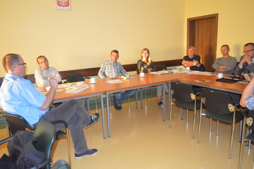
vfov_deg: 47.9
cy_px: 84
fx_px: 190
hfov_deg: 67.4
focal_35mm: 27
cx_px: 127
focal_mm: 18
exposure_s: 1/60
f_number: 3.5
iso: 1400
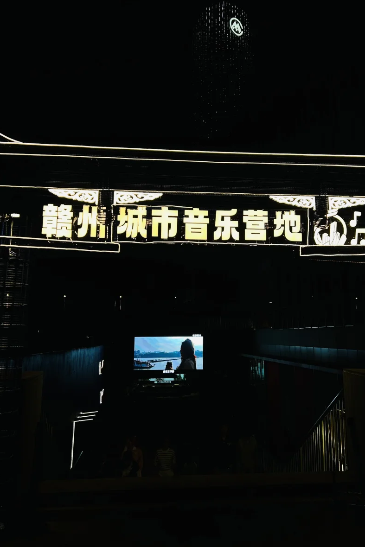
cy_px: 222
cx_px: 212
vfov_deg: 56.8
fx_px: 502
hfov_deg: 39.9
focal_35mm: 33
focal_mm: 5.7
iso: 32
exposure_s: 1/120
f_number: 1.5
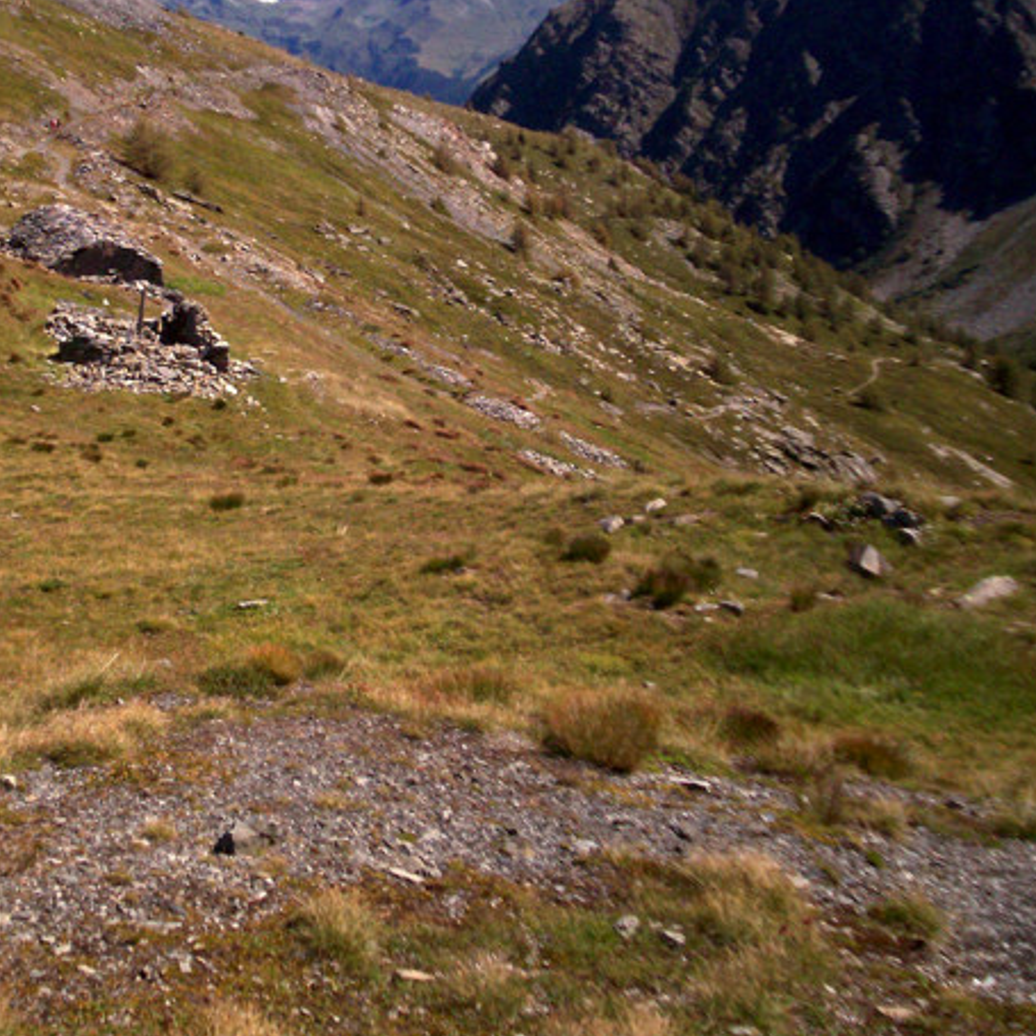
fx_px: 1896
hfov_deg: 29.9
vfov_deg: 30.4
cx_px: 230
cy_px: 369
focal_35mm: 56
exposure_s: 1/1011
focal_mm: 5.9
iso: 100
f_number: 4.5
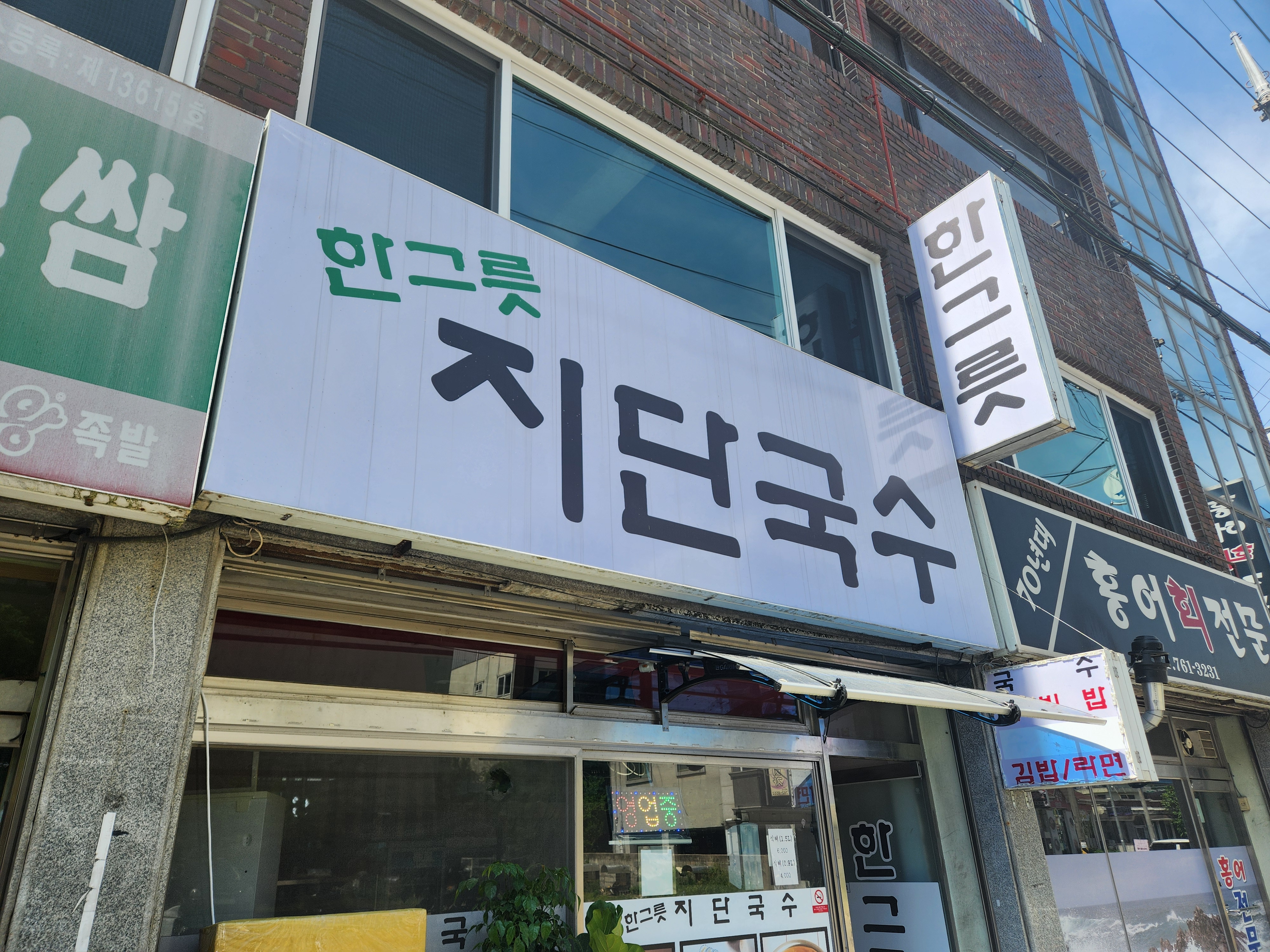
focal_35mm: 23
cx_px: 635
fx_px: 844
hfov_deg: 73.9
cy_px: 476
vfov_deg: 58.9
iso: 20
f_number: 1.8
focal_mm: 5.4
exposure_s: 1/829
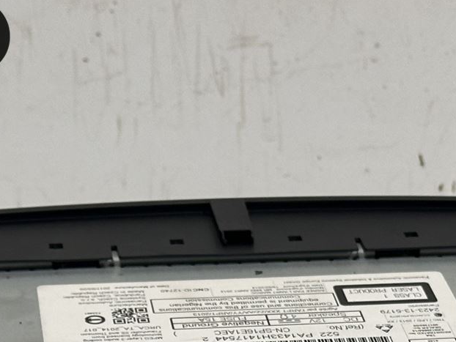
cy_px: 559
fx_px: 2082
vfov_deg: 9.1
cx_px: 310
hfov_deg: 12.5
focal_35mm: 158
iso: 80
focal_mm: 6.86
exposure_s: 1/50
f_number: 1.78
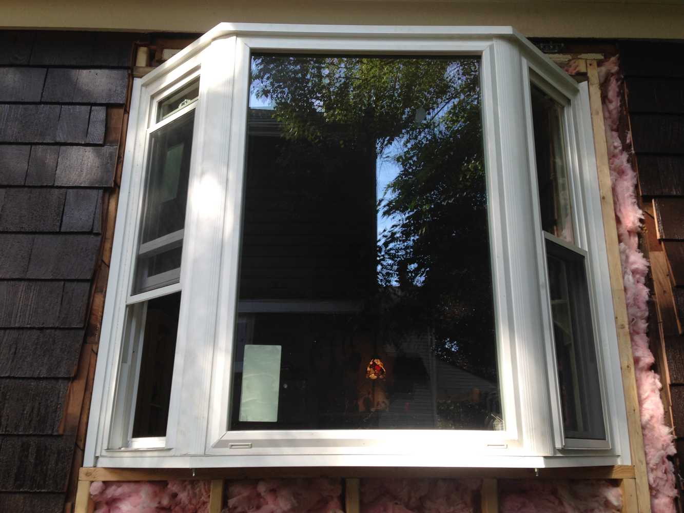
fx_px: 652
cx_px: 342
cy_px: 256
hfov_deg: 55.3
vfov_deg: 43.0
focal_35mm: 33
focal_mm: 4.12
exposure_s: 1/132
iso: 50
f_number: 2.4
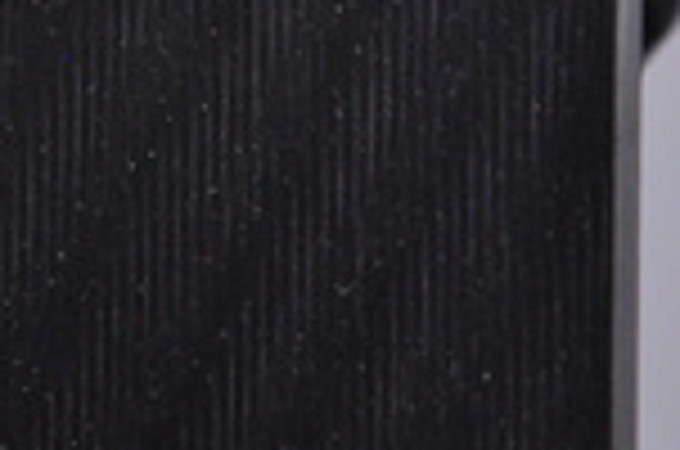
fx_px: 8849
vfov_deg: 2.9
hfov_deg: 4.4
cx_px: -9
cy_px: -178
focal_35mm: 469
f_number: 9.5
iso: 3200
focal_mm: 105
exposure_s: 1/125
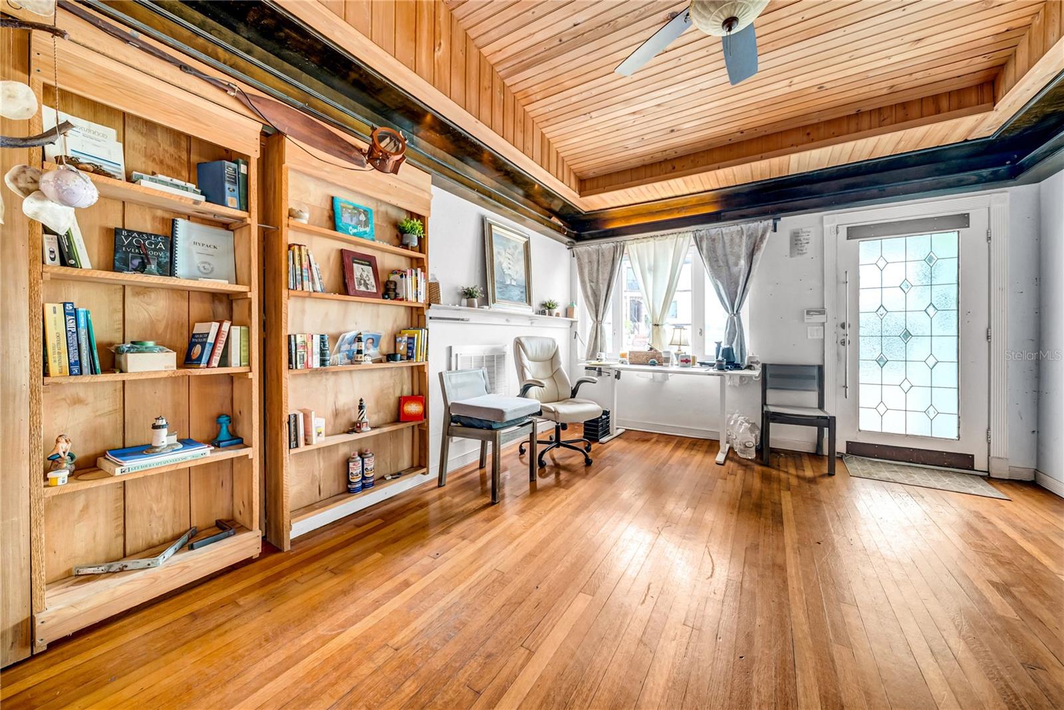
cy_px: 355
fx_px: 355
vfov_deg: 90.0
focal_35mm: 12
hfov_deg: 112.6
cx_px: 532
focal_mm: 12
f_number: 4.5
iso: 800
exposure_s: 1/30
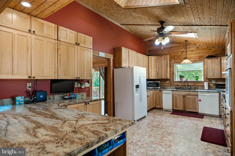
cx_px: 118
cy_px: 78
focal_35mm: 19
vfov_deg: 64.5
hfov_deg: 86.9
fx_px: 124
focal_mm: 19
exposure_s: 1/40
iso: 320
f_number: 4
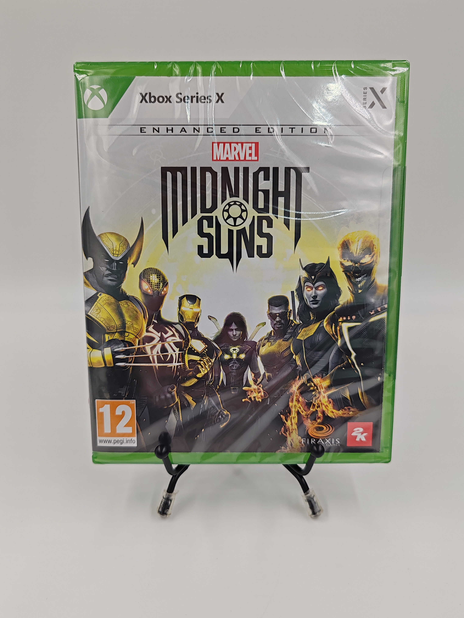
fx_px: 483
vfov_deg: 65.3
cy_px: 309
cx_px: 232
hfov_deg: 51.4
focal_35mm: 27
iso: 320
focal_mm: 6.12
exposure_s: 1/100
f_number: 1.9
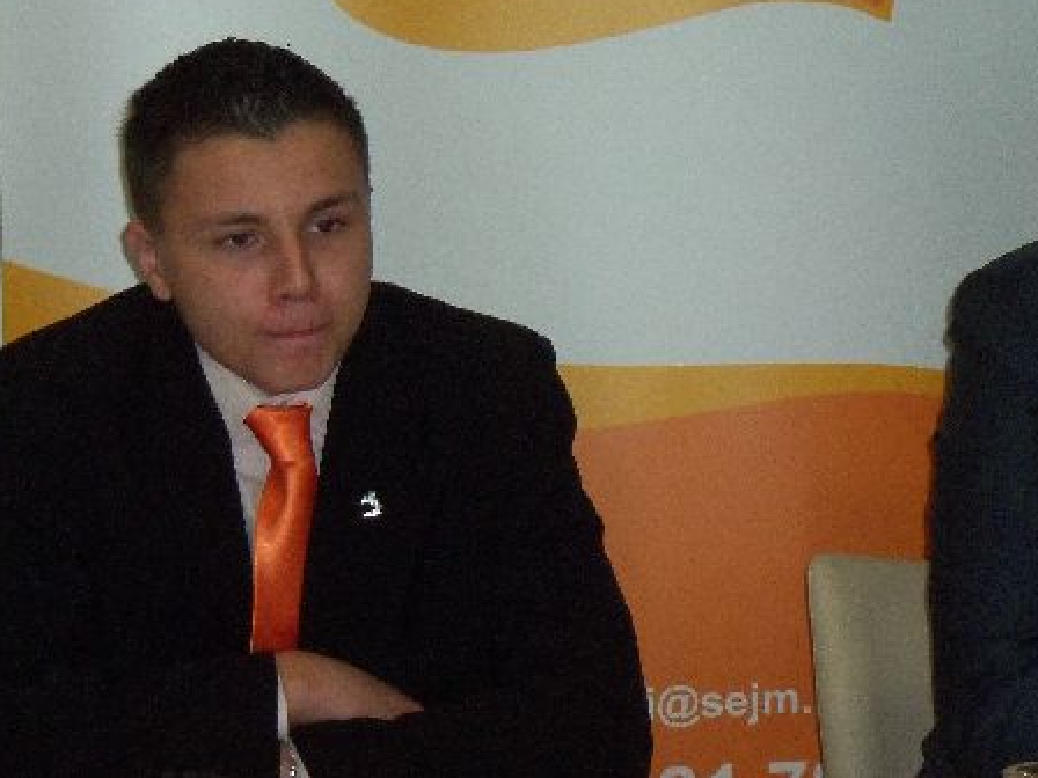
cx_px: 790
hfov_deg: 15.3
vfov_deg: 11.5
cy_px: 173
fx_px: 3838
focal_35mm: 128
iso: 250
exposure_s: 1/80
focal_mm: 13.7
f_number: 4.6
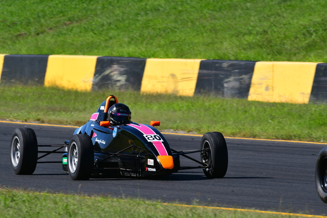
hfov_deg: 3.0
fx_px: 6266
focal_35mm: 690
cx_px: 164
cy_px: 109
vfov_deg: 2.0
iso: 500
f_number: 13
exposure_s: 1/640
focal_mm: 460
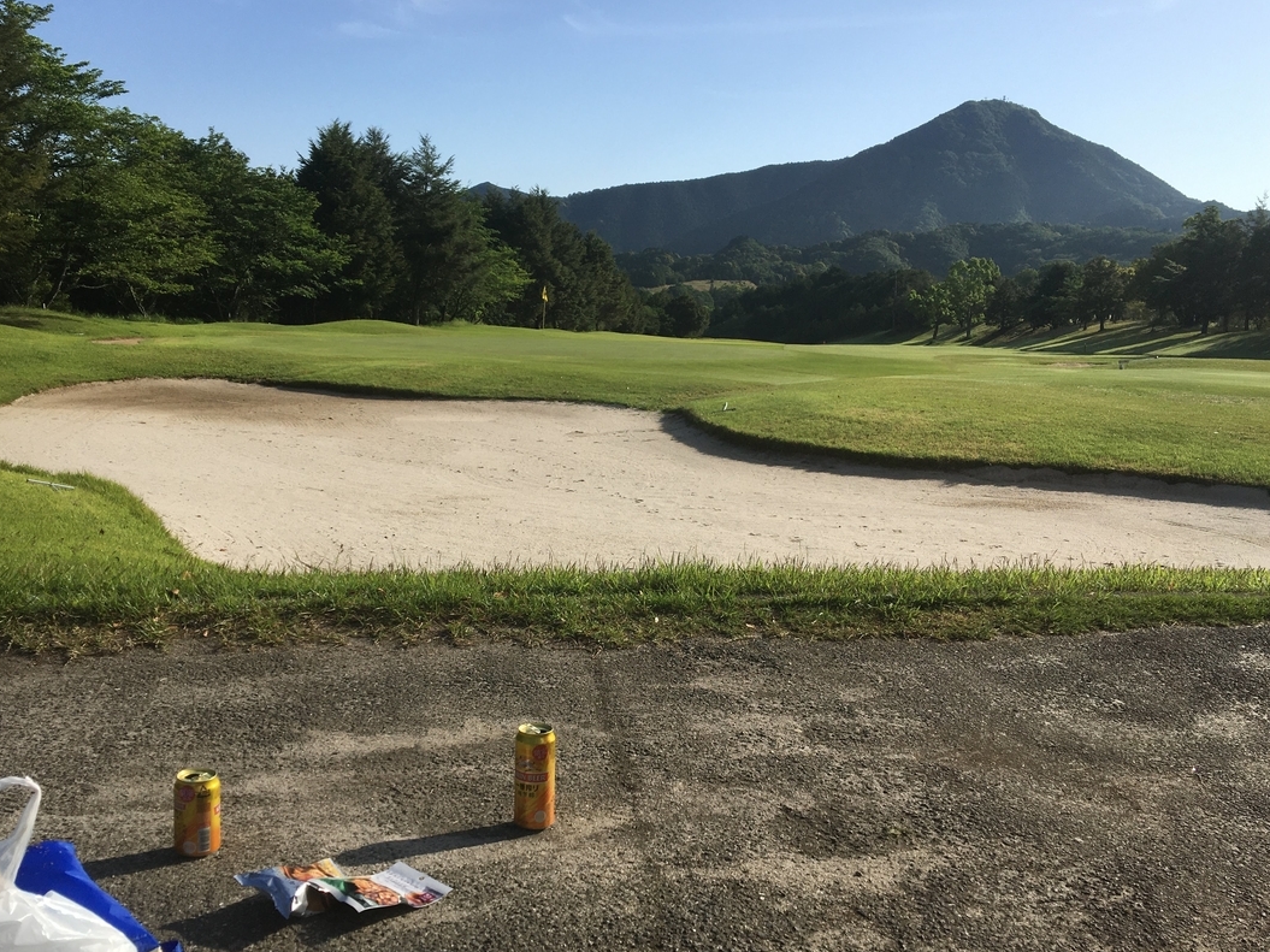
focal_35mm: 33
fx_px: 1211
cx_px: 615
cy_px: 532
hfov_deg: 55.3
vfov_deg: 42.9
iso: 25
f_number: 2.2
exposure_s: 1/1832
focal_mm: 4.15
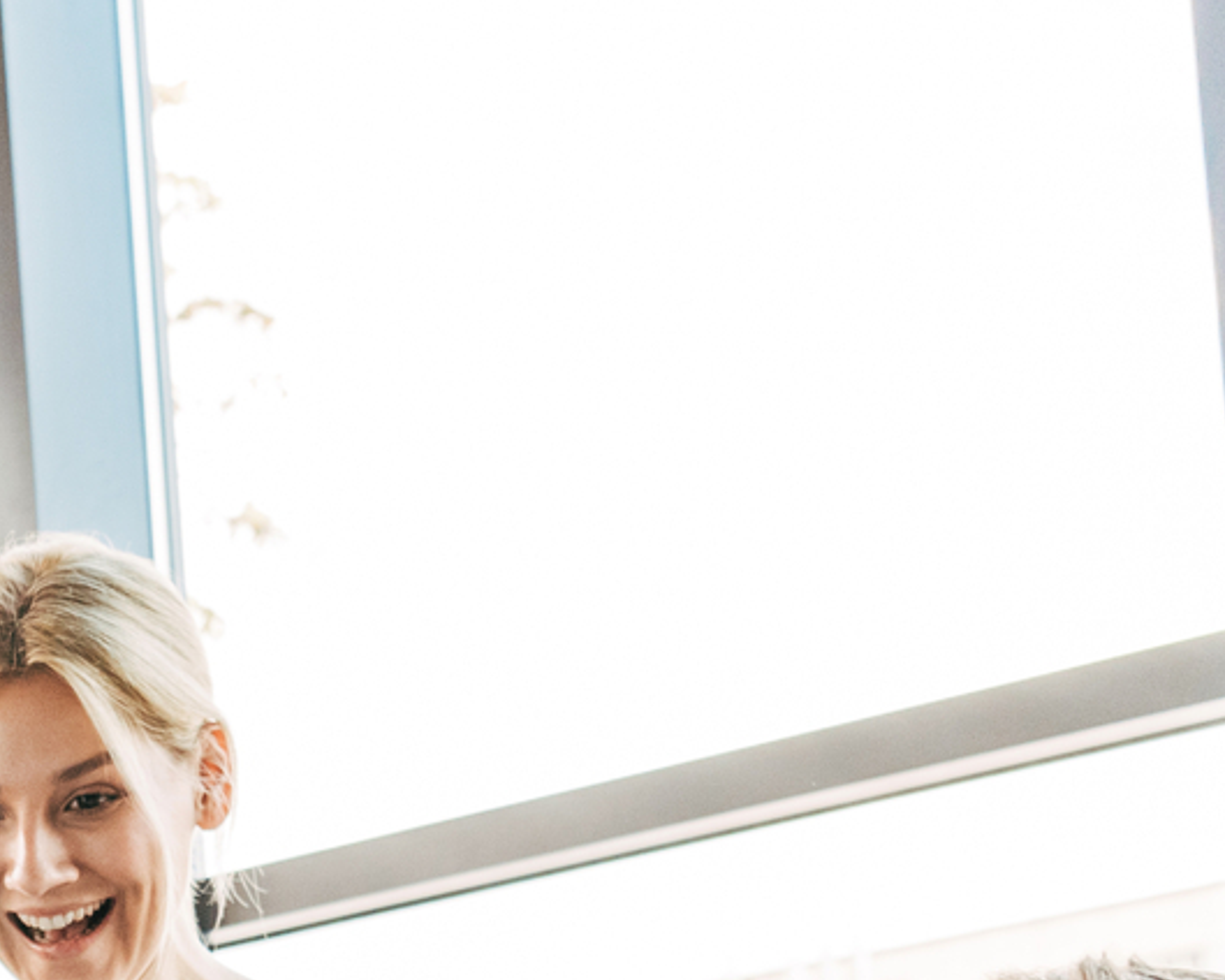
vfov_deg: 13.2
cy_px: 1465
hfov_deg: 16.6
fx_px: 3987
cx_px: -338
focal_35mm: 110
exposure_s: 1/250
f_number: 3.5
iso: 400
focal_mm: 31
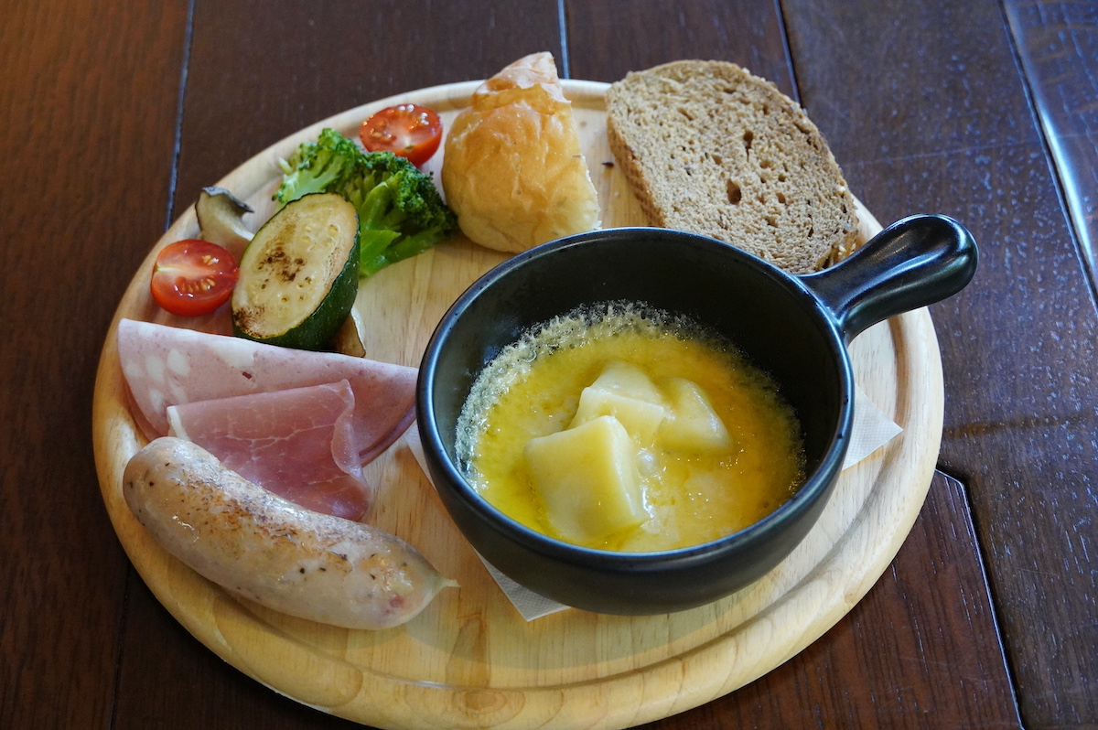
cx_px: 549
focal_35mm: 58
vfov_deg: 23.1
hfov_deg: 34.2
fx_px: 1783
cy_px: 365
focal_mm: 39
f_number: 4.5
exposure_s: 1/160
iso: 4000
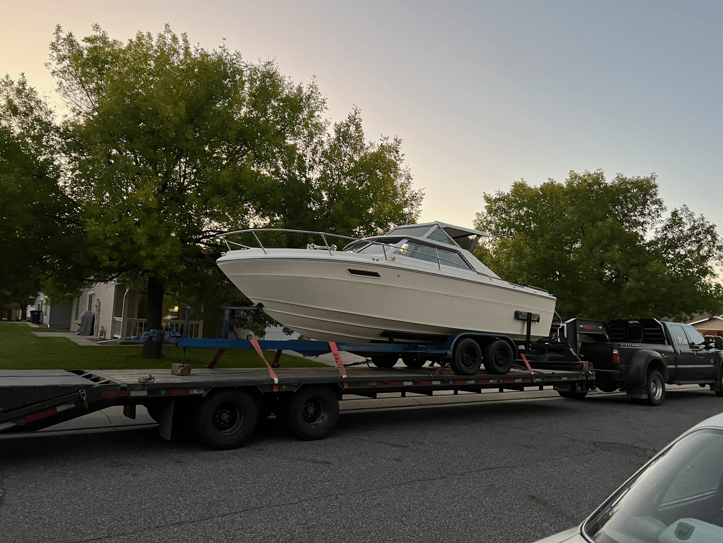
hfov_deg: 67.3
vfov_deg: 53.1
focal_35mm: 26
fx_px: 543
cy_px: 272
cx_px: 362
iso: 400
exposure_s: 1/60
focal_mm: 5.7
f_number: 1.5
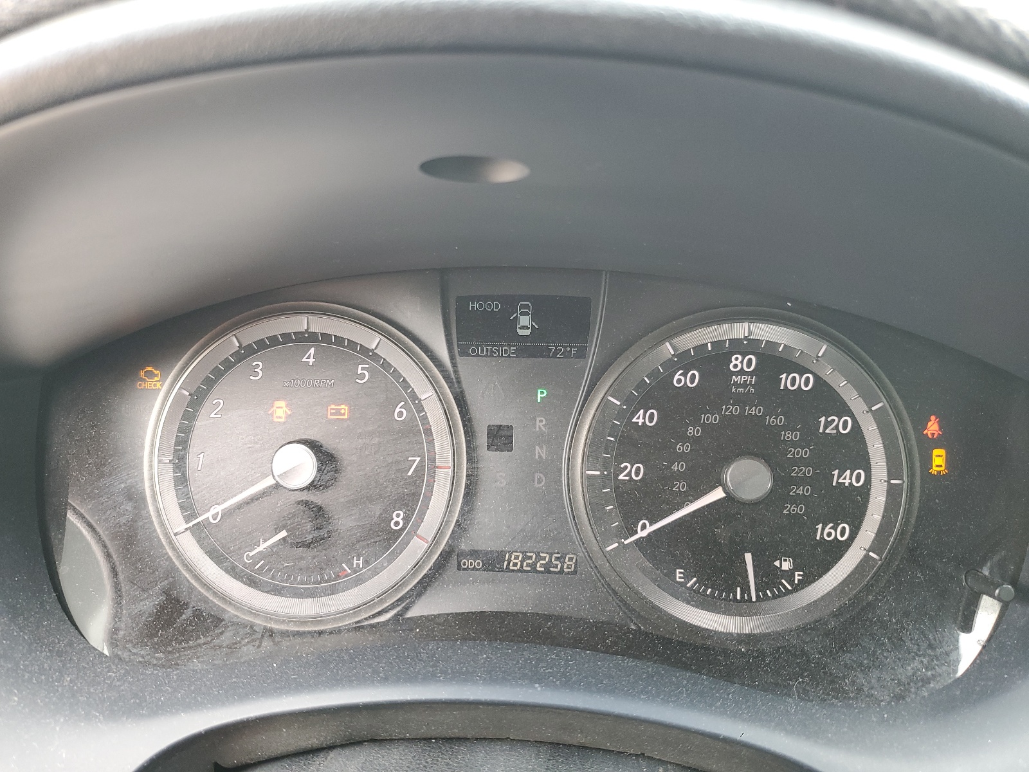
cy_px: 386
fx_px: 773
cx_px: 514
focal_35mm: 26
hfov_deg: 67.3
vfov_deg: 53.1
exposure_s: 1/60.2
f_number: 1.5
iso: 78
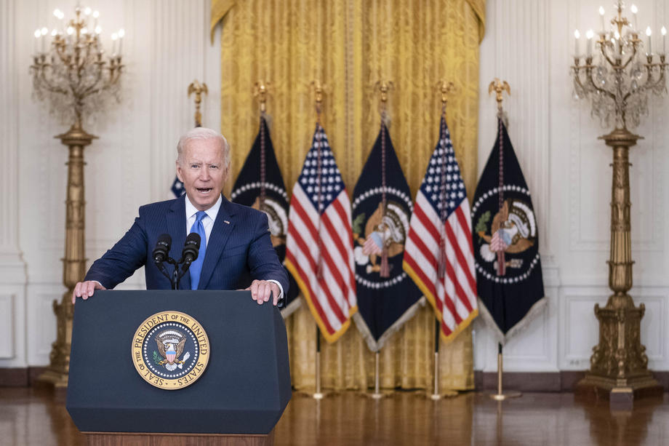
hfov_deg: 19.5
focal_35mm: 105
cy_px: 223
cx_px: 334
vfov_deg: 13.0
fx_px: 1951
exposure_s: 1/320
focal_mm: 70
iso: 2500
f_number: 2.8
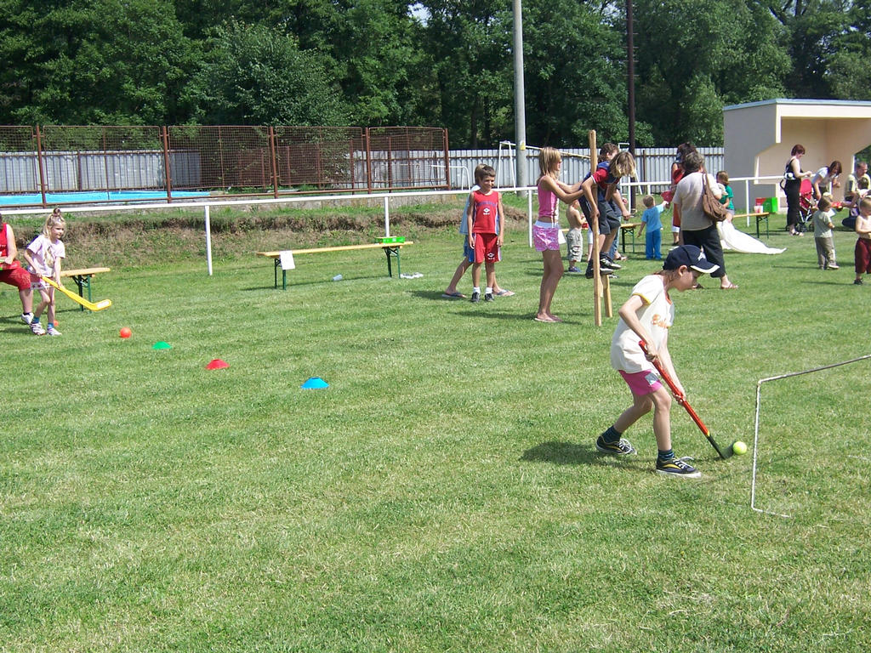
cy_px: 326
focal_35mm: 49
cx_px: 436
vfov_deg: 29.7
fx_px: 1233
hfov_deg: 38.9
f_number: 4
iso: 80
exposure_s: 1/750
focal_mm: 8.2
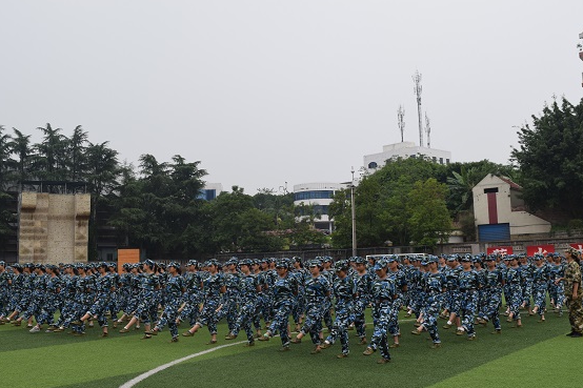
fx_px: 631
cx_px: 296
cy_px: 200
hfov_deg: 49.6
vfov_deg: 34.2
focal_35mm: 39
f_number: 8
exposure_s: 1/250
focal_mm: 24
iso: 280
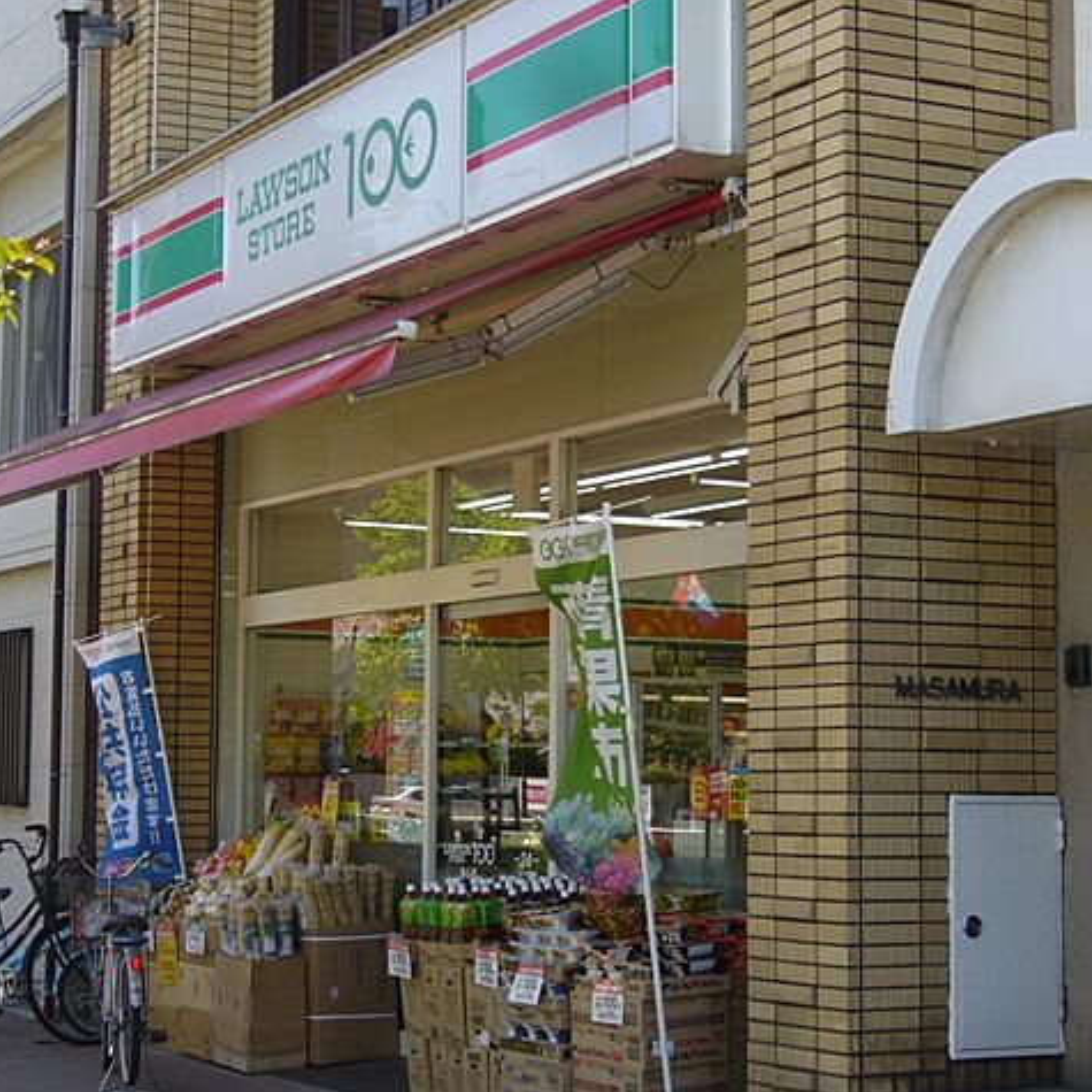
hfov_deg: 23.0
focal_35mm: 75
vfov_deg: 23.1
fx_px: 2677
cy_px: 545
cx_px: 467
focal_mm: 10.4
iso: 80
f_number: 3.8
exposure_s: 1/200
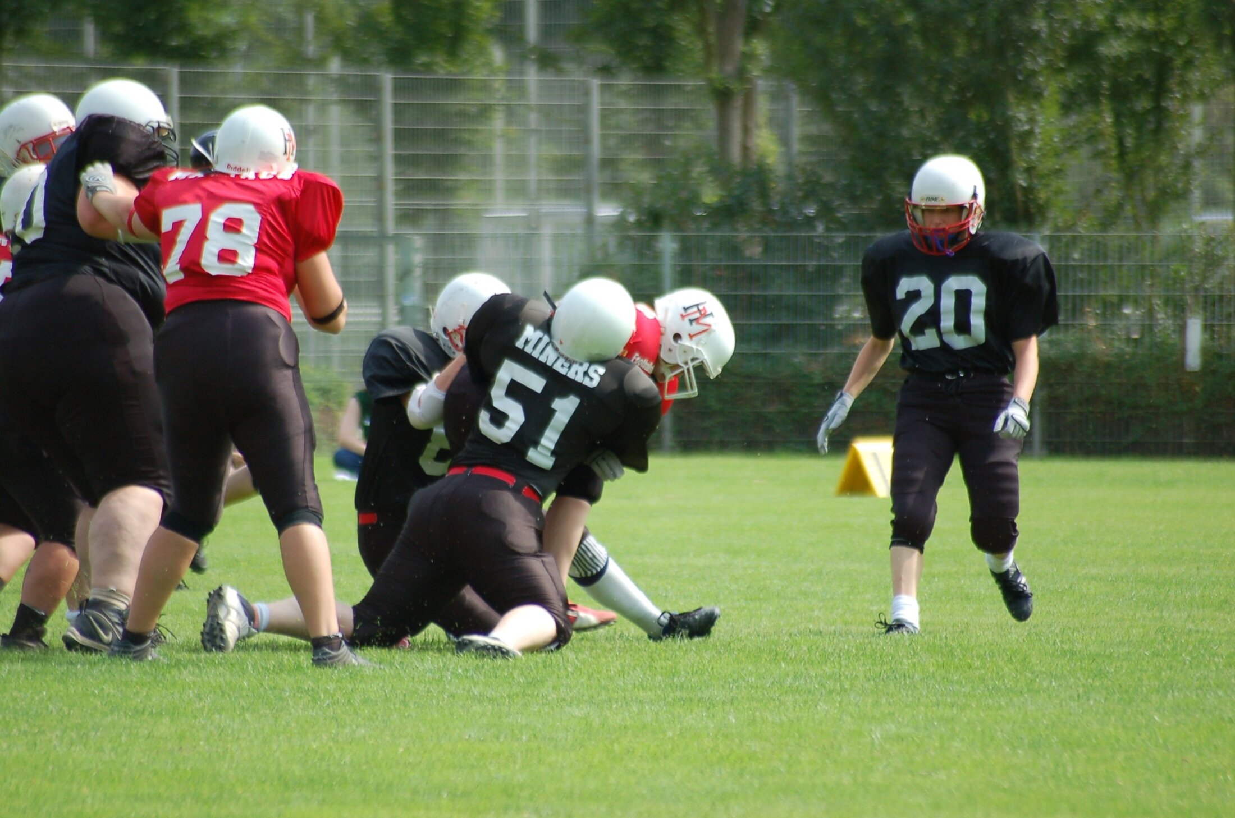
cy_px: 409
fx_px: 15408
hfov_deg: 4.6
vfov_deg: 3.0
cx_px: 618
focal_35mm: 450
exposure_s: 1/640
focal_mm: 300
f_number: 5.6
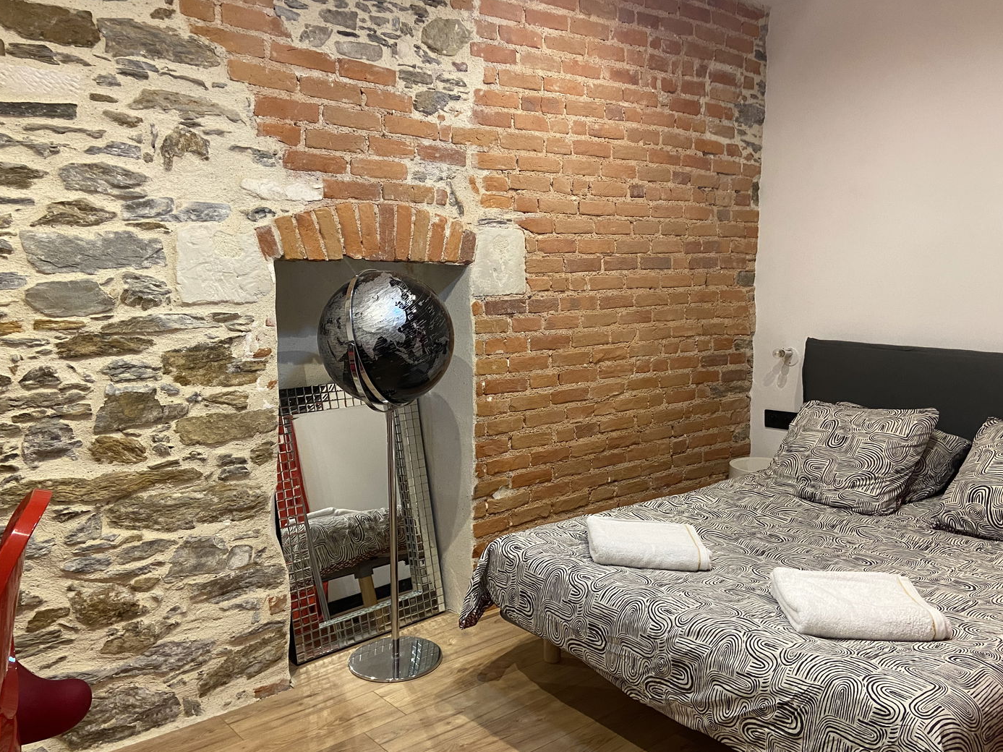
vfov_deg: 46.8
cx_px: 547
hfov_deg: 59.9
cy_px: 392
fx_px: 869
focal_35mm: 30
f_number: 1.8
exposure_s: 1/50
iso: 250
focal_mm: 4.25
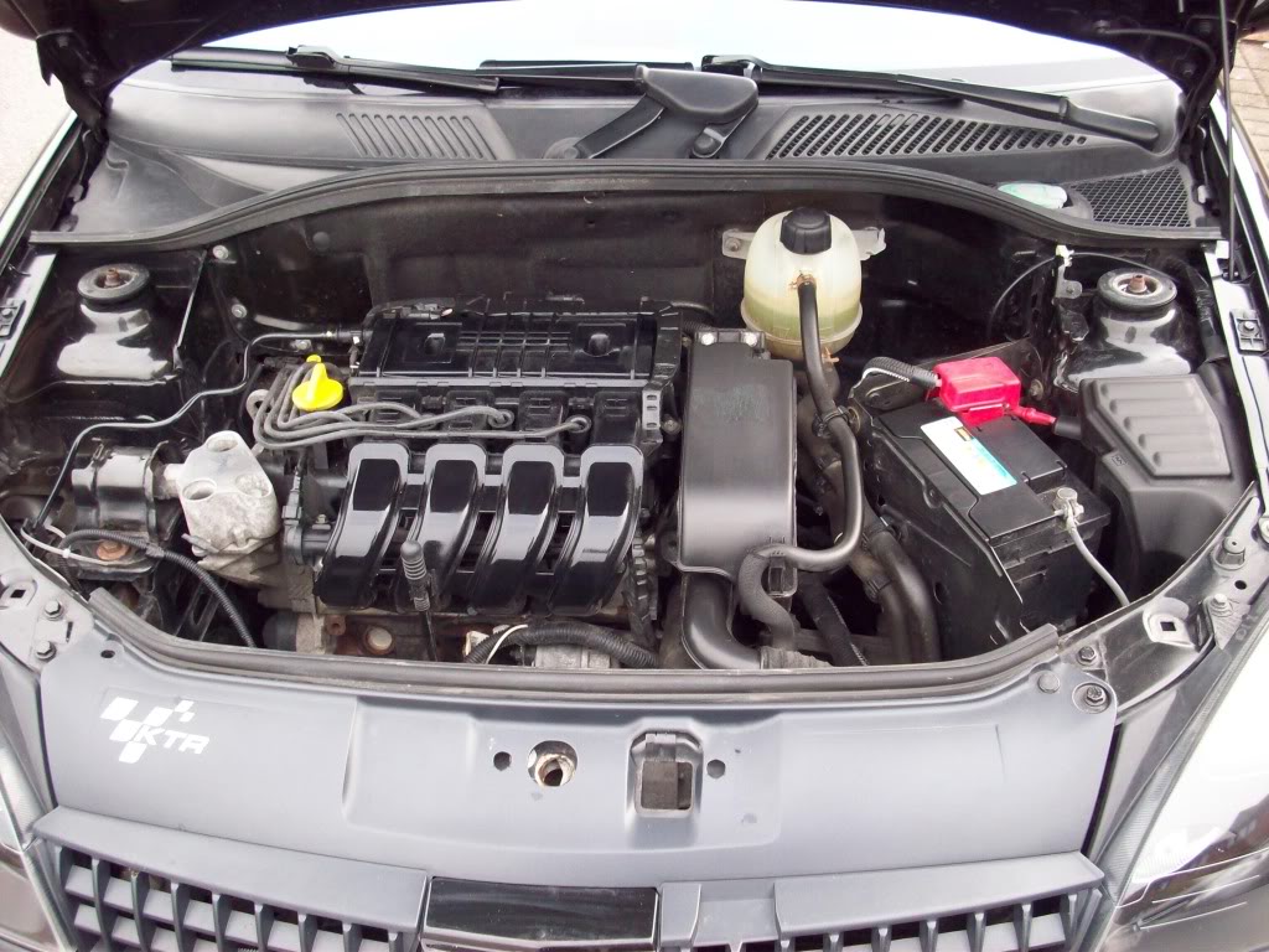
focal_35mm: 37
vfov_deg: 38.7
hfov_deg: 50.1
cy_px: 476
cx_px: 634
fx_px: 1356
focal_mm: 6.2
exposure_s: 1/64
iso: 139
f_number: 2.8
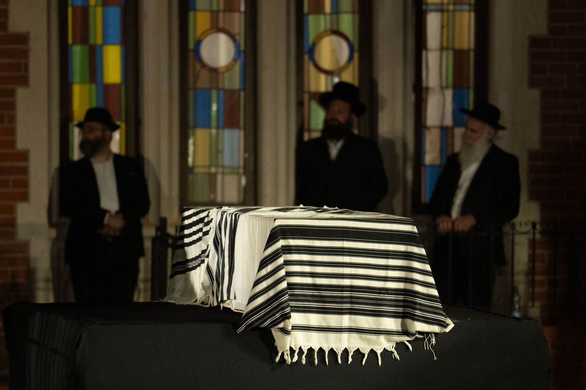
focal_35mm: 300
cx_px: 293
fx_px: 4882
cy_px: 195
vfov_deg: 4.6
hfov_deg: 6.9
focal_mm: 200
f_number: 2.8
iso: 1600
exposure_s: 1/400
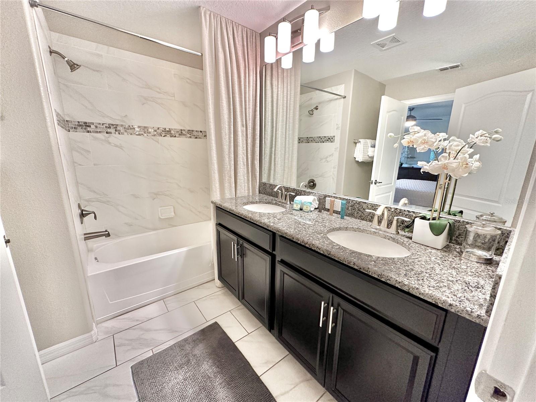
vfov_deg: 85.7
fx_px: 217
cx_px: 268
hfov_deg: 102.1
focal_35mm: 14
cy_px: 201
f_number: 2.2
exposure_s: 1/120
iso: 250
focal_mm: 2.22
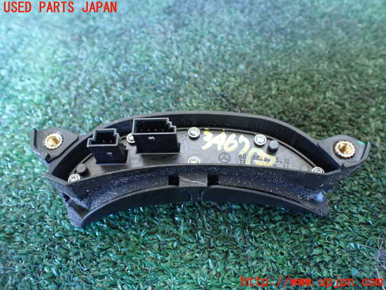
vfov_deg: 46.8
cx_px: 193
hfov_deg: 60.0
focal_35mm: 30
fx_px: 335
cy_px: 145
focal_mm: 5.4
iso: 1000
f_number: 2.3
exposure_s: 1/30
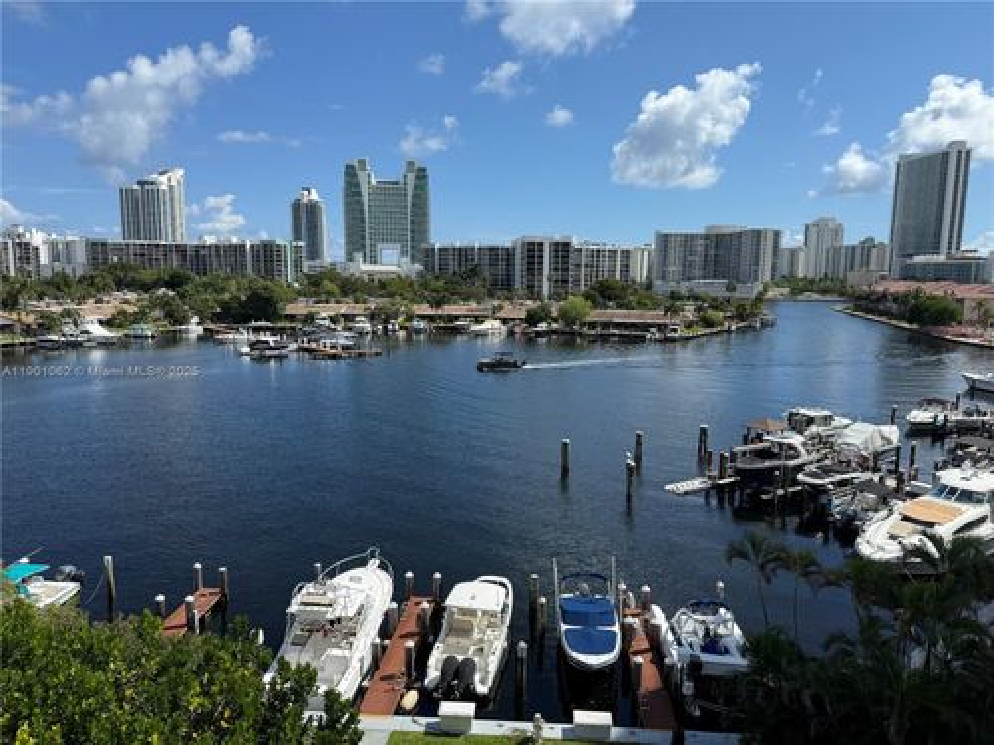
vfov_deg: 56.8
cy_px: 372
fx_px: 689
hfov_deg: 71.6
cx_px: 497
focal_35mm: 24
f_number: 1.78
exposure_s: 1/5714
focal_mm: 6.76
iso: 80
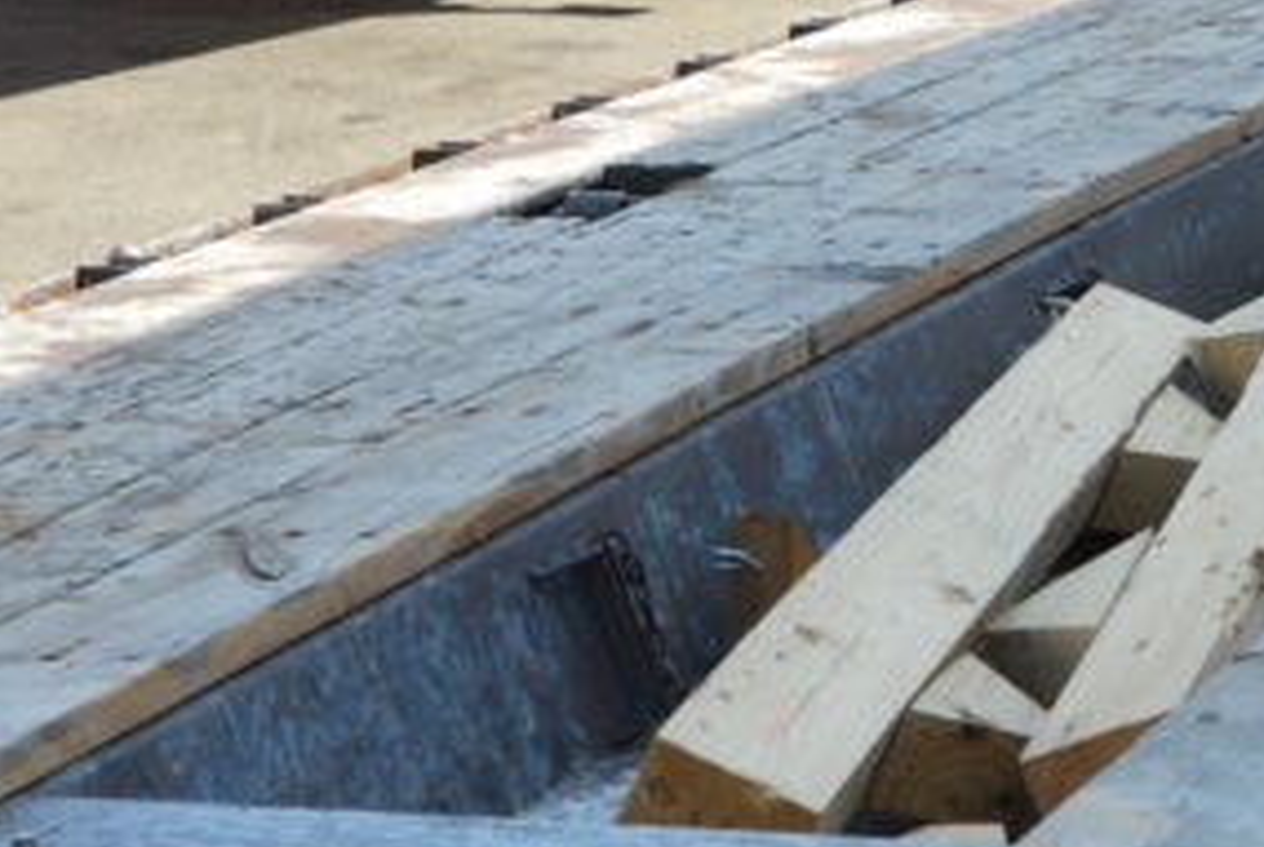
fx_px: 6998
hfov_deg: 10.2
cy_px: 9
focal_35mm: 199
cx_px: 1251
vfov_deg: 6.9
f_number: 6.7
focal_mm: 60
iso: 140
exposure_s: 1/160
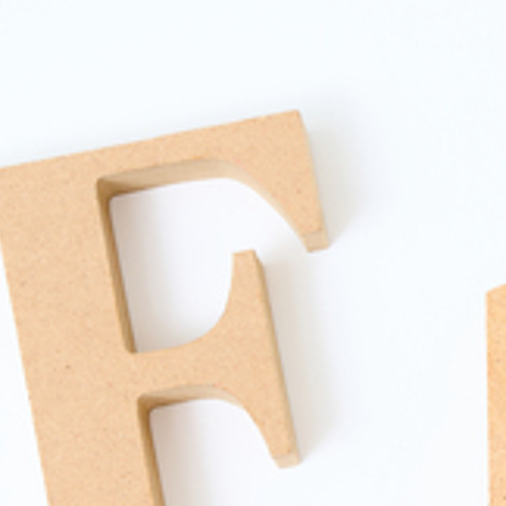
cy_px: 384
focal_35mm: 235
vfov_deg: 7.4
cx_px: 615
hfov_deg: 7.4
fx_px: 3886
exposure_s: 1/125
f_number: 16
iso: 160
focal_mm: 70
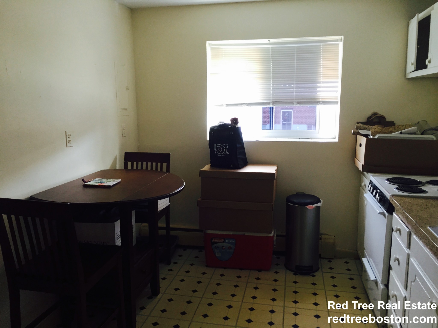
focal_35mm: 29
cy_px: 164
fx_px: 367
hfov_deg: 61.7
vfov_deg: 48.2
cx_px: 219
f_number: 2.2
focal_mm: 4.15
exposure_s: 1/30
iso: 80
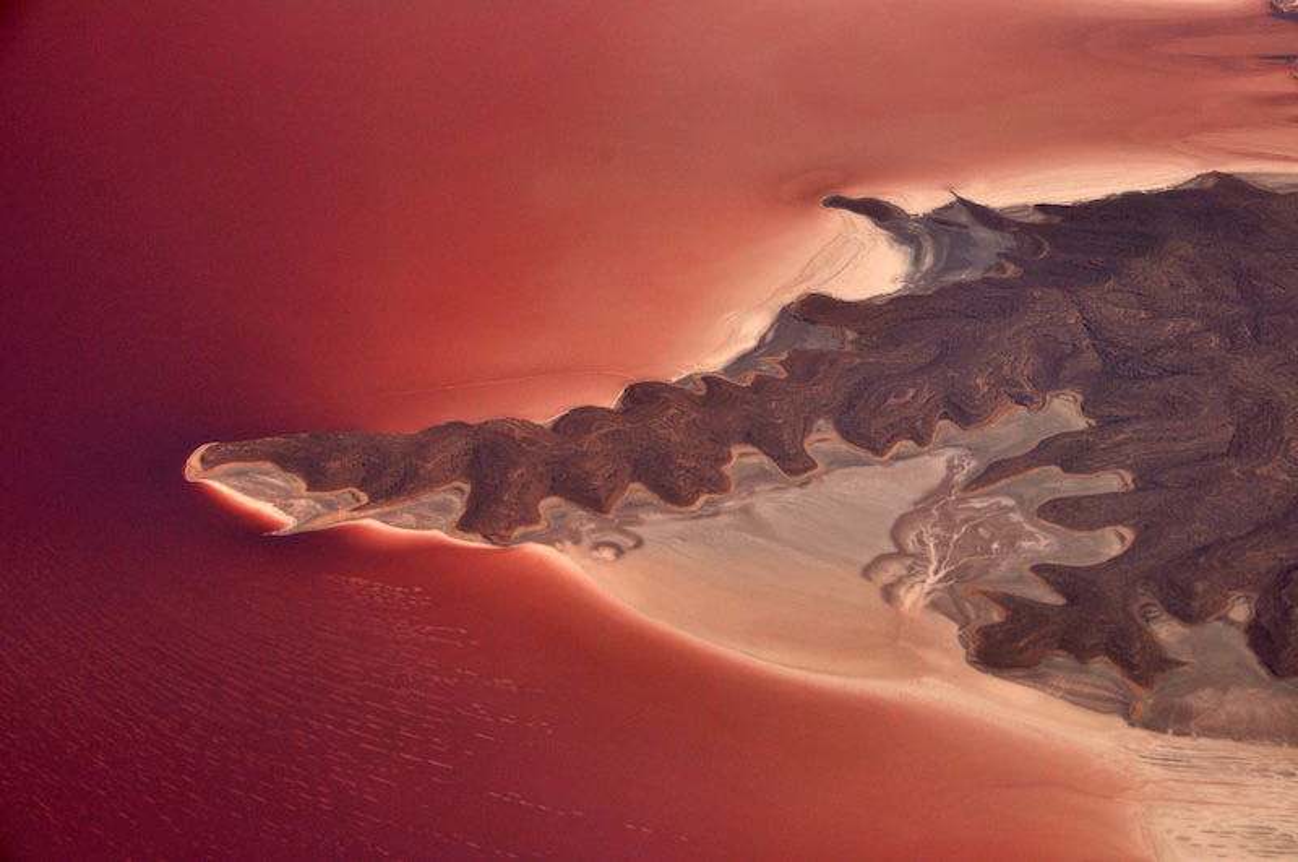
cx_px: 649
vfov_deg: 12.1
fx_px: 4050
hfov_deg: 18.2
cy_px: 431
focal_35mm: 112
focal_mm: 75
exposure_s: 1/3200
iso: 200
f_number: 13
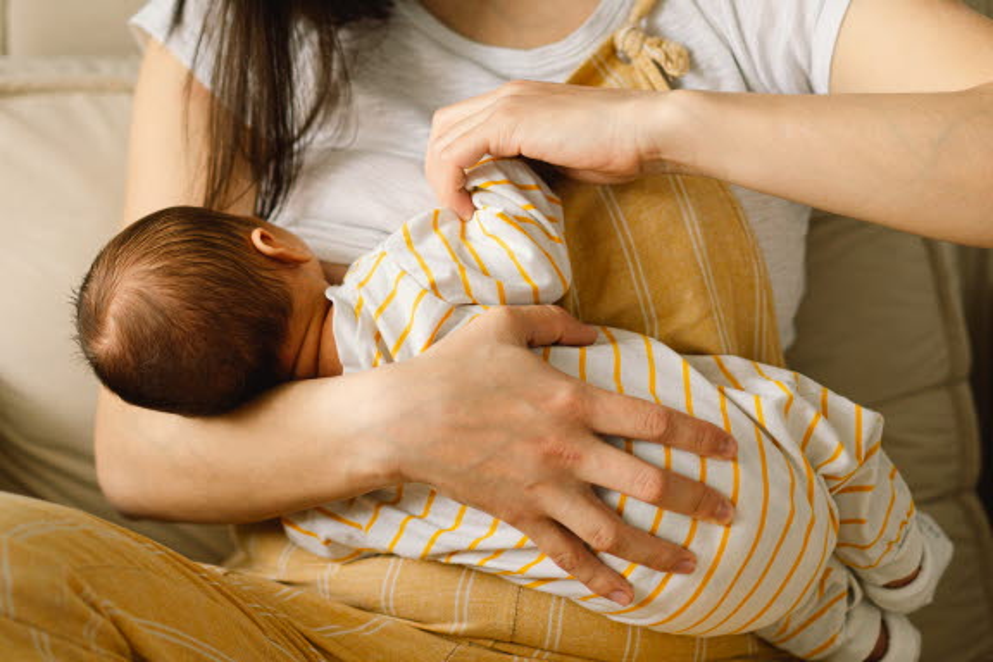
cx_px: 496
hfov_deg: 36.2
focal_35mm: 55
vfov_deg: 24.6
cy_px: 331
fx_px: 1517
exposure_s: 1/160
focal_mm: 55
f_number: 2
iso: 250
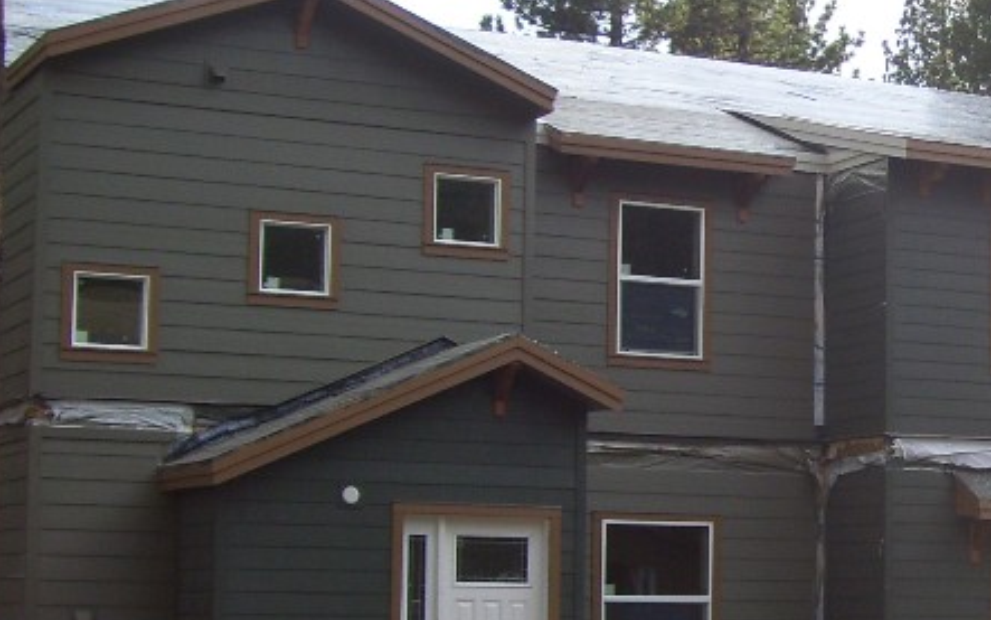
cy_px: 389
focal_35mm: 88
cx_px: 987
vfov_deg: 14.8
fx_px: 2377
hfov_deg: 22.6
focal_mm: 6
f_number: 2.7
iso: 80
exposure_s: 1/320
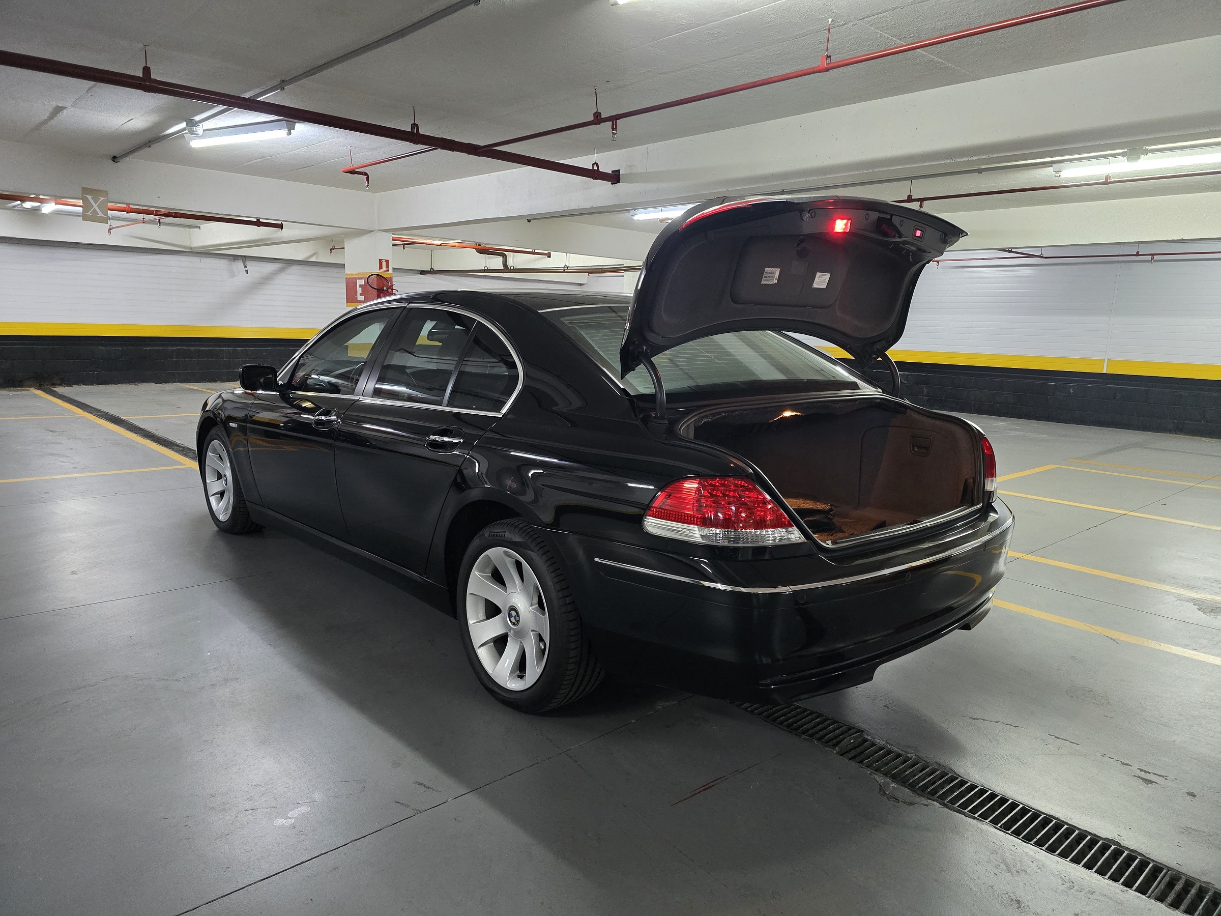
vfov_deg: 58.9
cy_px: 458
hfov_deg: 73.9
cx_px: 610
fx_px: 811
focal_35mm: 23
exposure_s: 1/40
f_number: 1.7
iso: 1600
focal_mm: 6.3
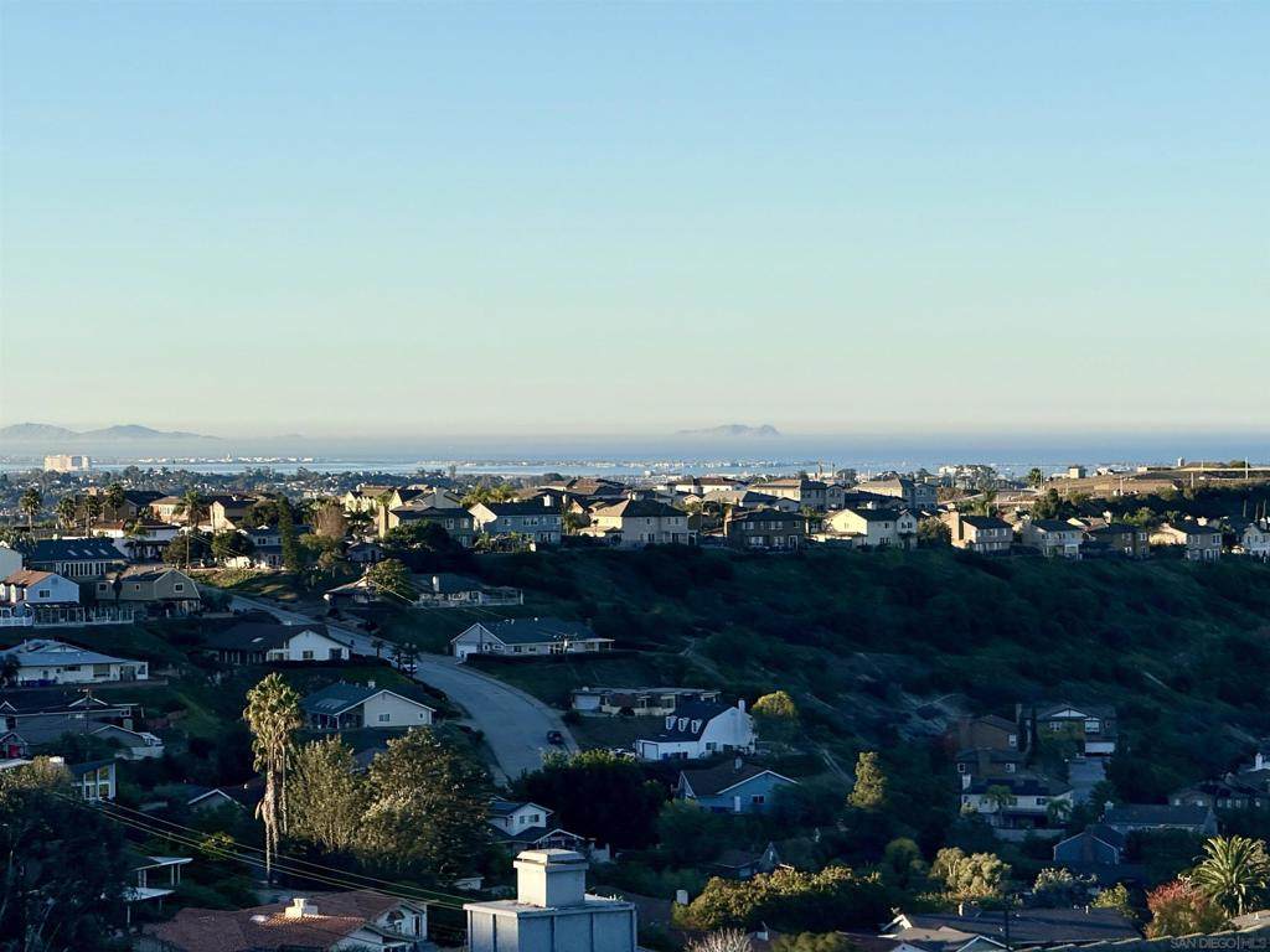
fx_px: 4403
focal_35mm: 120
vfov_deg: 12.3
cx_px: 635
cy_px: 476
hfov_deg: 16.4
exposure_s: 1/1481
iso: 64
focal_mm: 15.66
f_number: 2.8
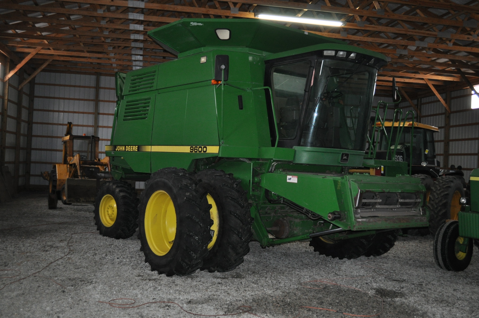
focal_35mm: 39
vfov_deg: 34.1
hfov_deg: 49.6
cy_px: 159
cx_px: 240
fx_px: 518
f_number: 4.2
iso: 800
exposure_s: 1/60
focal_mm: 26
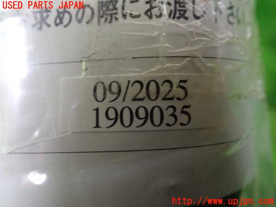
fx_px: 239
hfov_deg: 60.0
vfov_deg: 46.8
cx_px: 138
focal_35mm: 30
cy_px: 104
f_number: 2.3
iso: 800
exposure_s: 1/30
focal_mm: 5.4
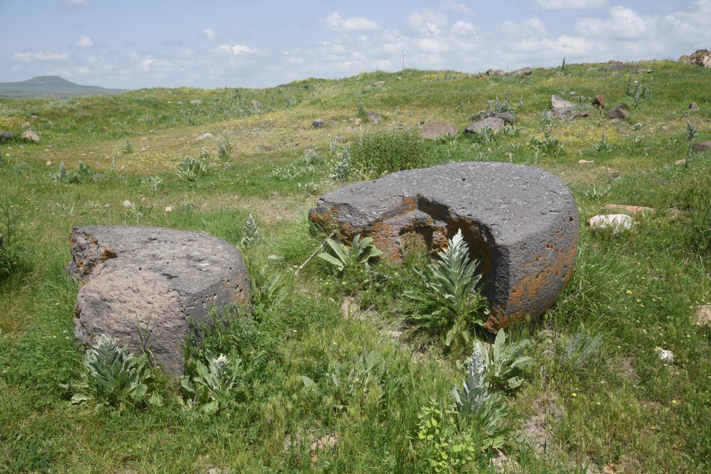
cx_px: 356
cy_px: 237
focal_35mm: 50
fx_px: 988
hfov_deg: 39.6
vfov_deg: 27.0
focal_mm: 50
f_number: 11
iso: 125
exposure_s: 1/160
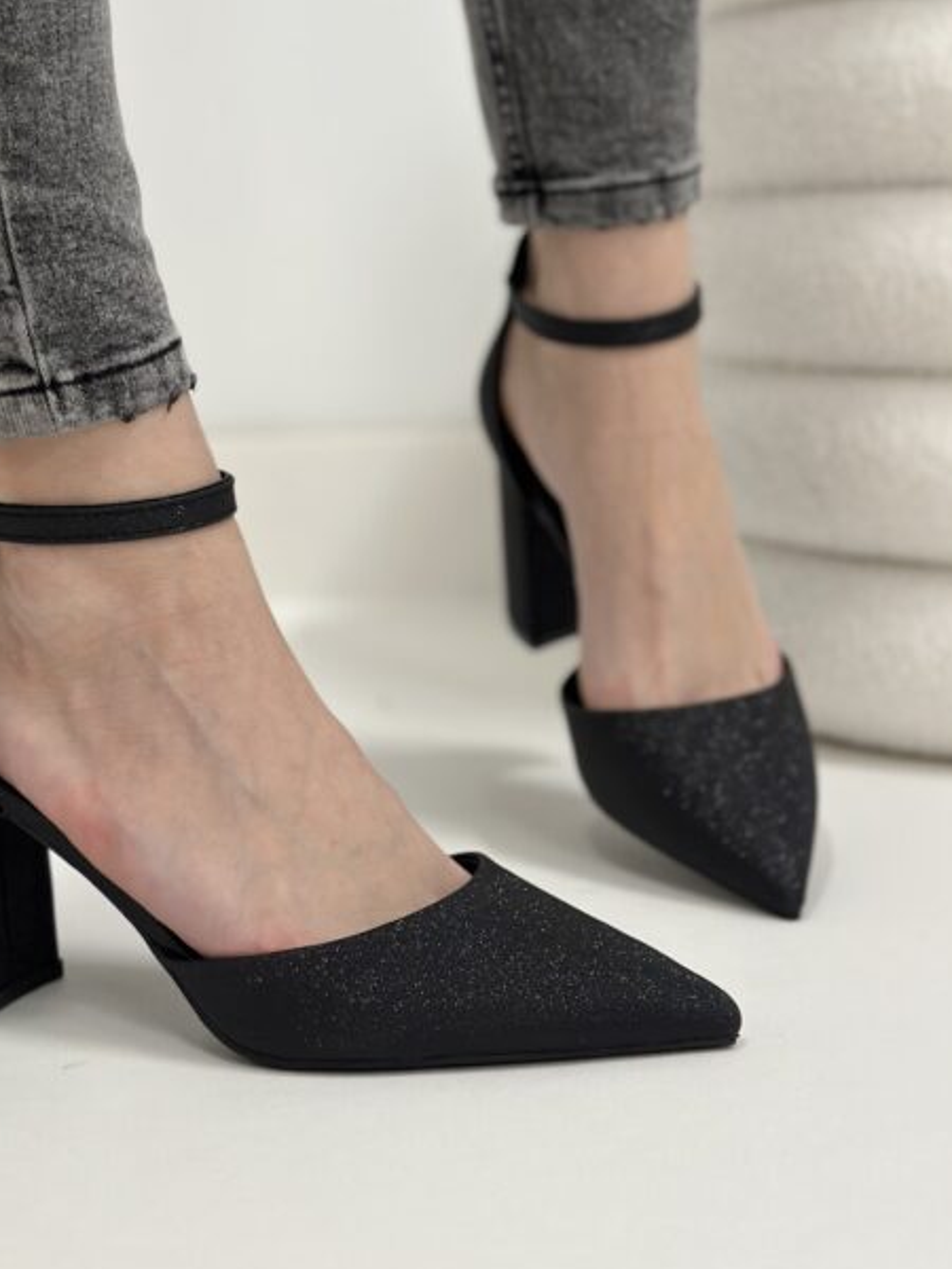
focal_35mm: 64
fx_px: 2347
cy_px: 472
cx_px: 330
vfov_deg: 30.1
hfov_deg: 22.8
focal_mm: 6.86
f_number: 1.78
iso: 160
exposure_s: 1/100
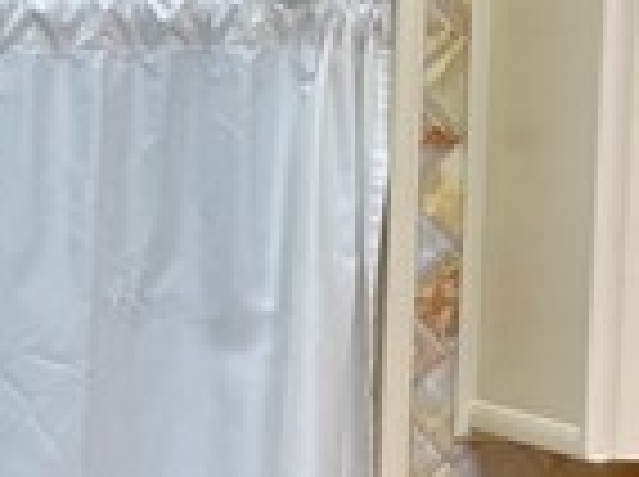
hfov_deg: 10.1
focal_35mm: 188
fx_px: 3465
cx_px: -392
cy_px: 504
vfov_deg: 7.8
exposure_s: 1/60
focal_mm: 5.96
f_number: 1.6
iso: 64
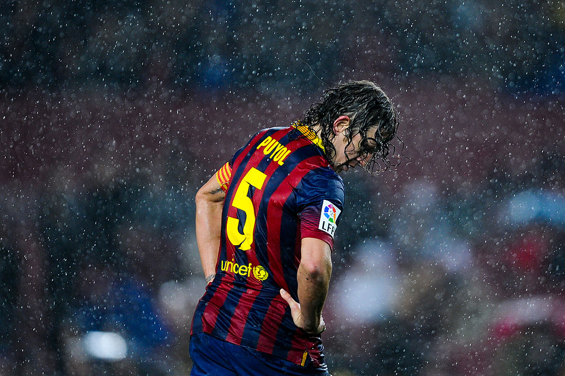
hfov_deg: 5.2
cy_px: 188
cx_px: 282
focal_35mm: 400
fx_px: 6273
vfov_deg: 3.4
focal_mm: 400
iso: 1600
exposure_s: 1/1000
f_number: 2.8
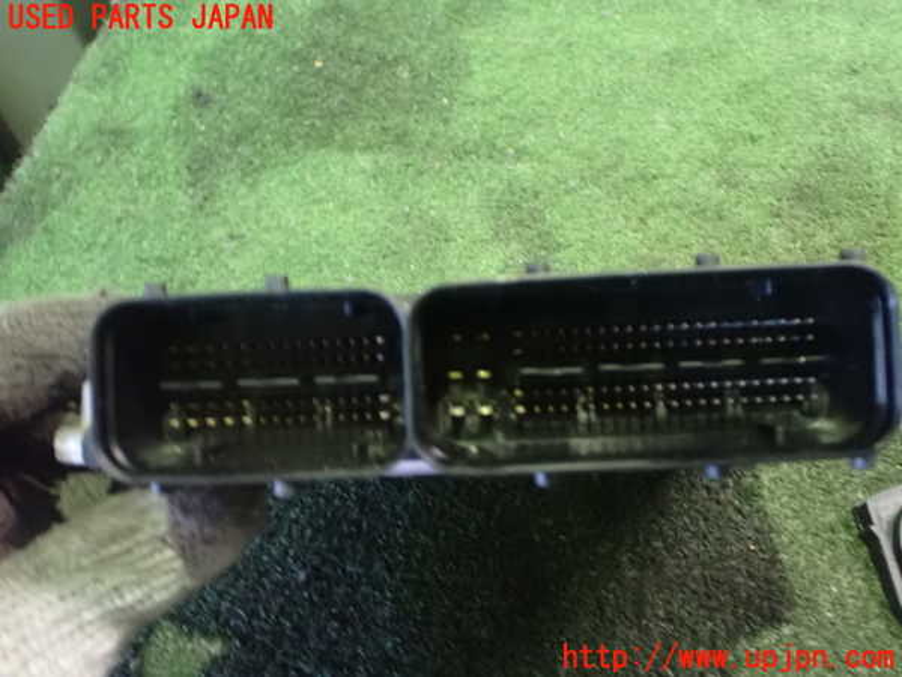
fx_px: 782
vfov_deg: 46.8
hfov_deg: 60.0
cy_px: 338
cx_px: 451
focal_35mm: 30
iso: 1600
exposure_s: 1/25
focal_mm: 5.4
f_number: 2.3
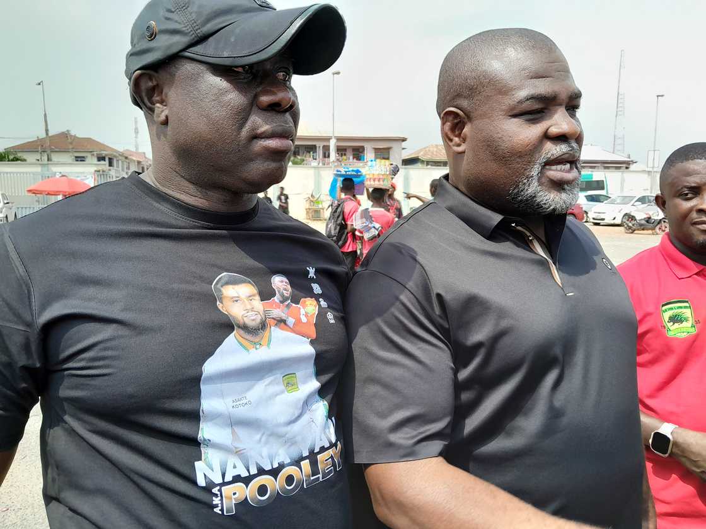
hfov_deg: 67.3
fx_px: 530
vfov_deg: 53.1
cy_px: 264
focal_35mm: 26
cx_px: 353
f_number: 1.8
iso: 40
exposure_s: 1/208
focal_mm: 3.98
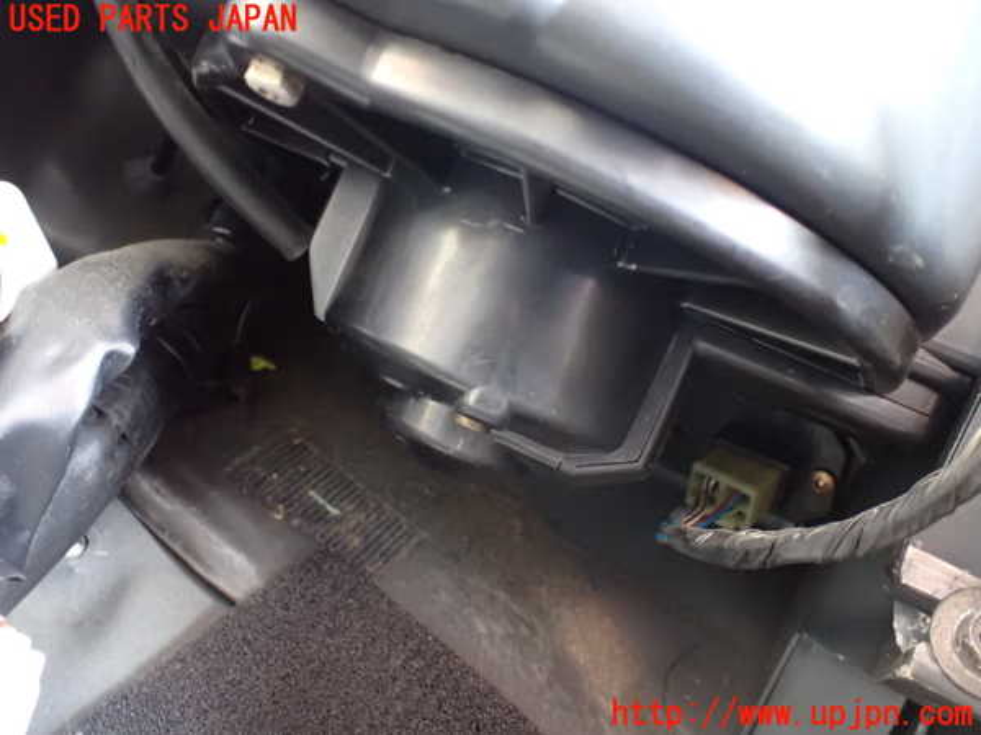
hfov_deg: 60.0
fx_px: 850
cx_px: 490
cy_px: 368
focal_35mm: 30
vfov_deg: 46.8
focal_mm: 5.4
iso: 1600
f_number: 2.3
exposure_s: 1/30
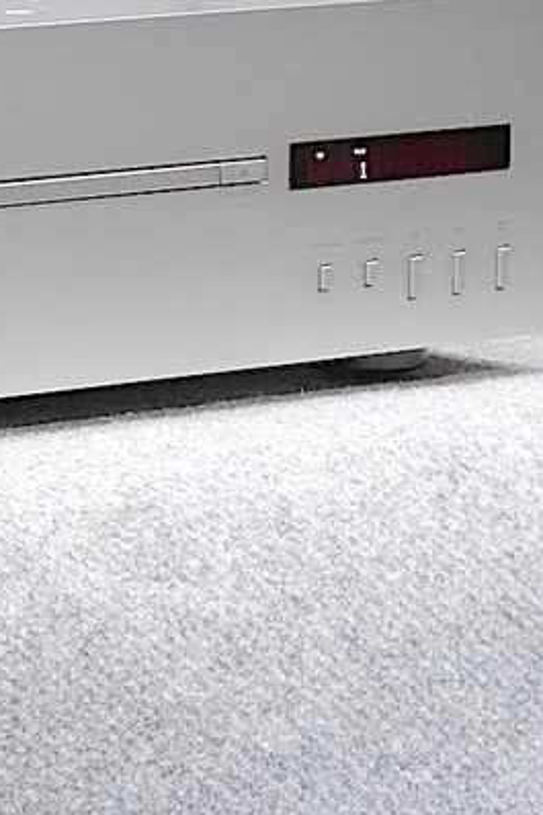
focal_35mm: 266
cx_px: -289
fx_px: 6023
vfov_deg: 7.7
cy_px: 211
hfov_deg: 5.1
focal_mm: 19
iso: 200
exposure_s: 1/6
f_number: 5.1
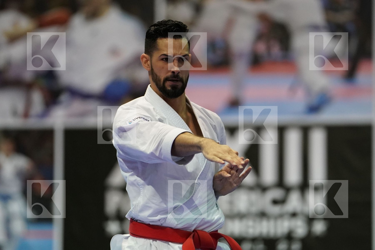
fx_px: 3000
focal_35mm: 288
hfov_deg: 7.2
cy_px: 125
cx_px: 188
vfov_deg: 4.8
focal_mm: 192
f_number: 2.8
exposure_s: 1/320
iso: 4000
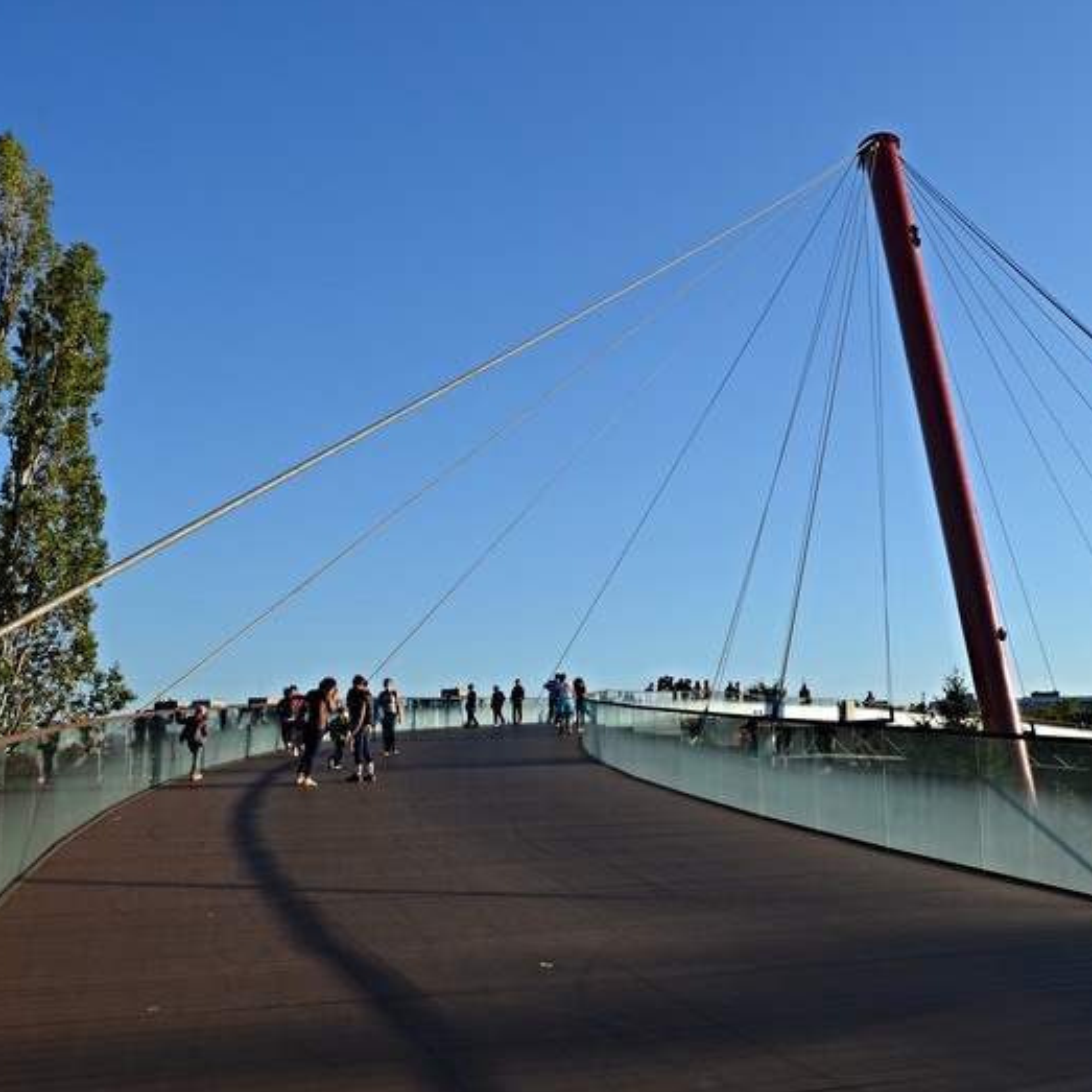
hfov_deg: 46.8
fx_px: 1249
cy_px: 543
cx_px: 689
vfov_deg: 47.2
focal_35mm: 35
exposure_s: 1/250
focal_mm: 18
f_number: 8
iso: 100
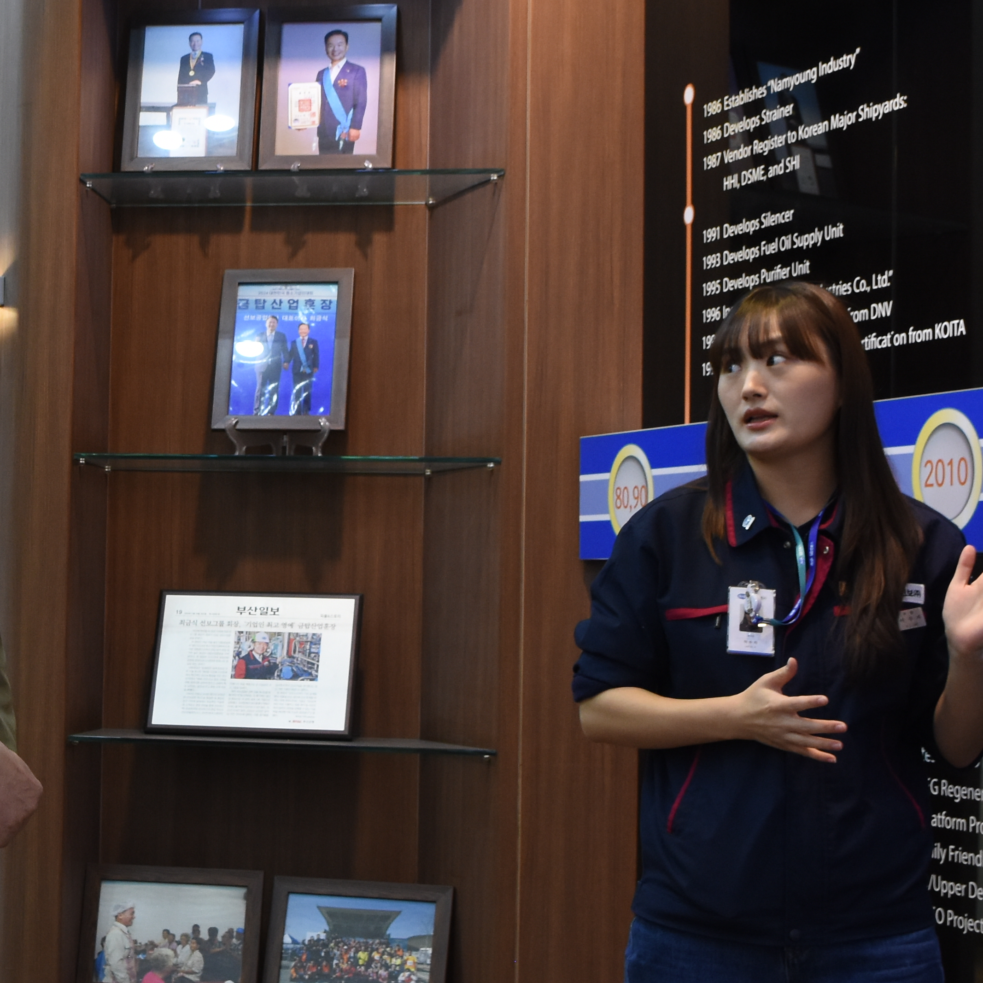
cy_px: 447
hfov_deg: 19.6
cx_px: -9
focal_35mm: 86
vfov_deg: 20.2
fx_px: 2763
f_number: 4.5
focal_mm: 24
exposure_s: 1/80
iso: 800
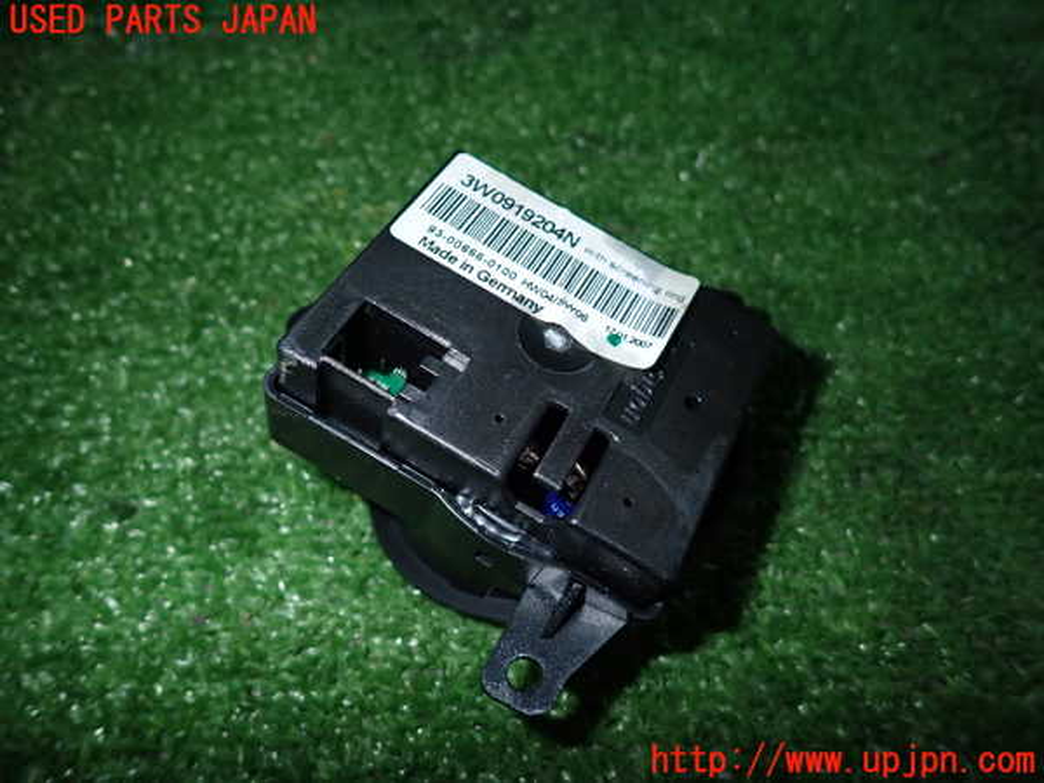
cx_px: 522
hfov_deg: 69.4
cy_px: 392
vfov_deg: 54.9
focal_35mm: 25
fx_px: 754
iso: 400
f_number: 5.6
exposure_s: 1/100
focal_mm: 4.5
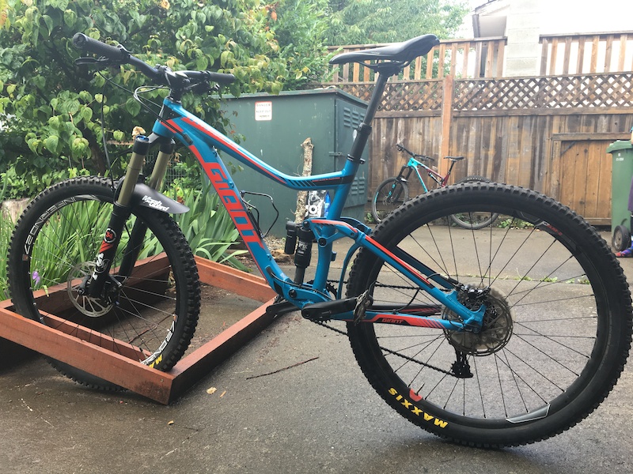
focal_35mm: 29
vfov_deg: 48.2
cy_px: 237
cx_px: 316
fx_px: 530
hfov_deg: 61.7
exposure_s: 1/120
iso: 32
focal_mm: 4.15
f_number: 2.2
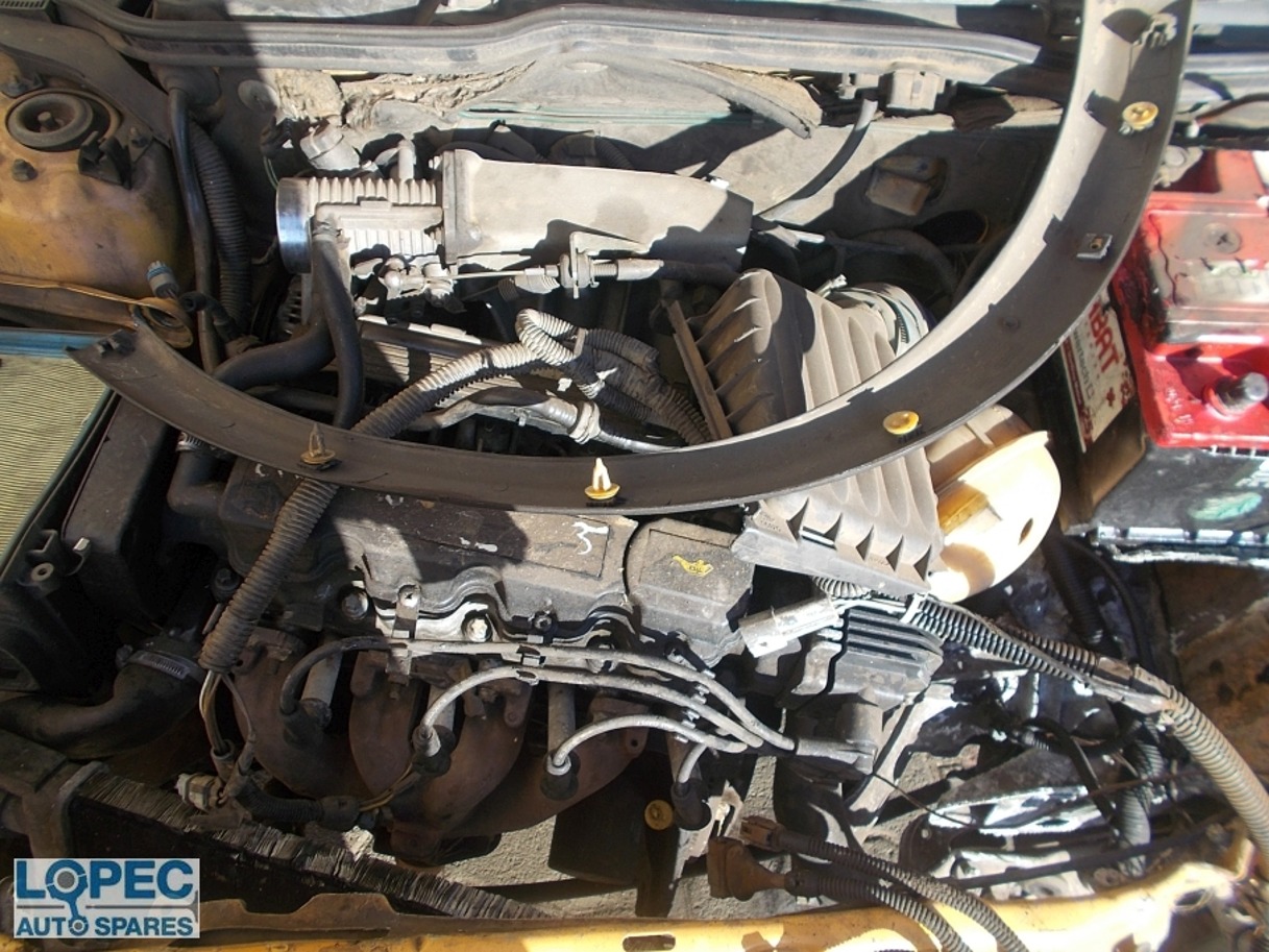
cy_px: 476
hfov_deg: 67.3
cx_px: 634
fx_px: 953
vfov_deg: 53.1
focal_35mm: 26
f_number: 3.2
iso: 80
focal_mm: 4.6
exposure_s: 1/160
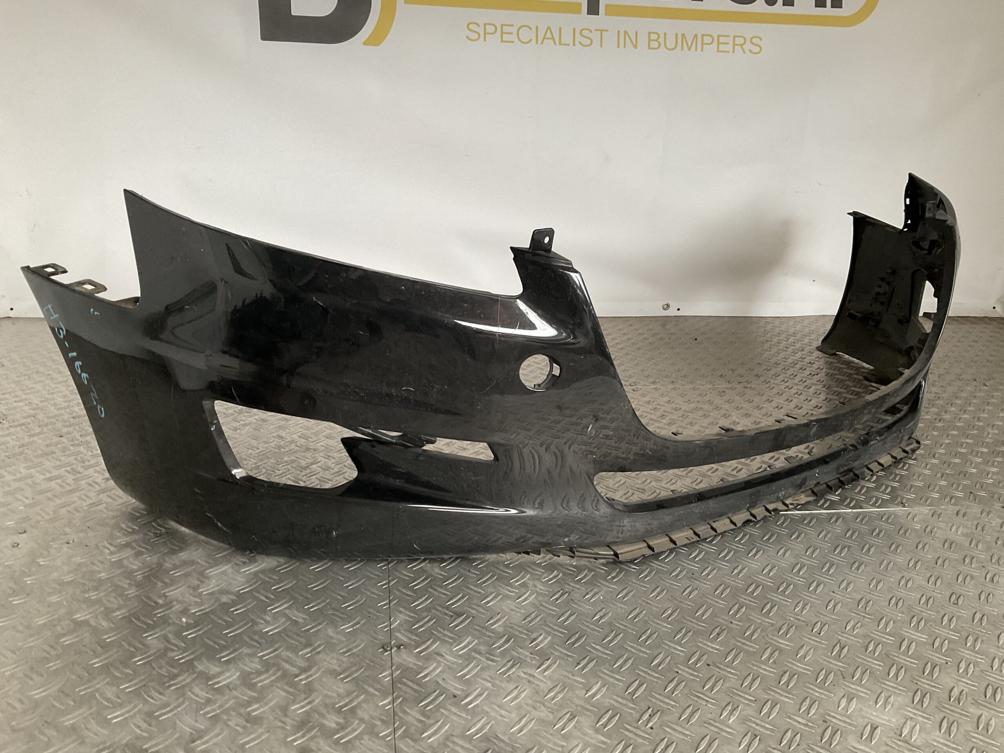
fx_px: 841
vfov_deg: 48.2
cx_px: 502
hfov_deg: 61.7
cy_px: 376
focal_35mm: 29
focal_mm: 3
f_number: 1.8
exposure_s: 1/50
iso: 80
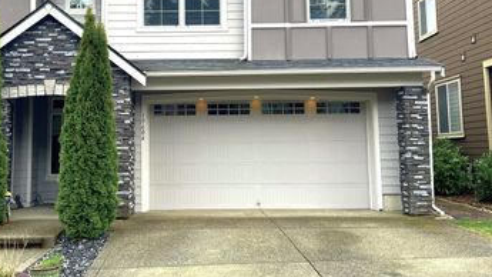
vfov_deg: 28.8
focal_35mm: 41
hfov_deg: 49.0
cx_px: 187
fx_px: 535
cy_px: 94
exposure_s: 1/1196
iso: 50
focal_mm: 5.7
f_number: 1.5
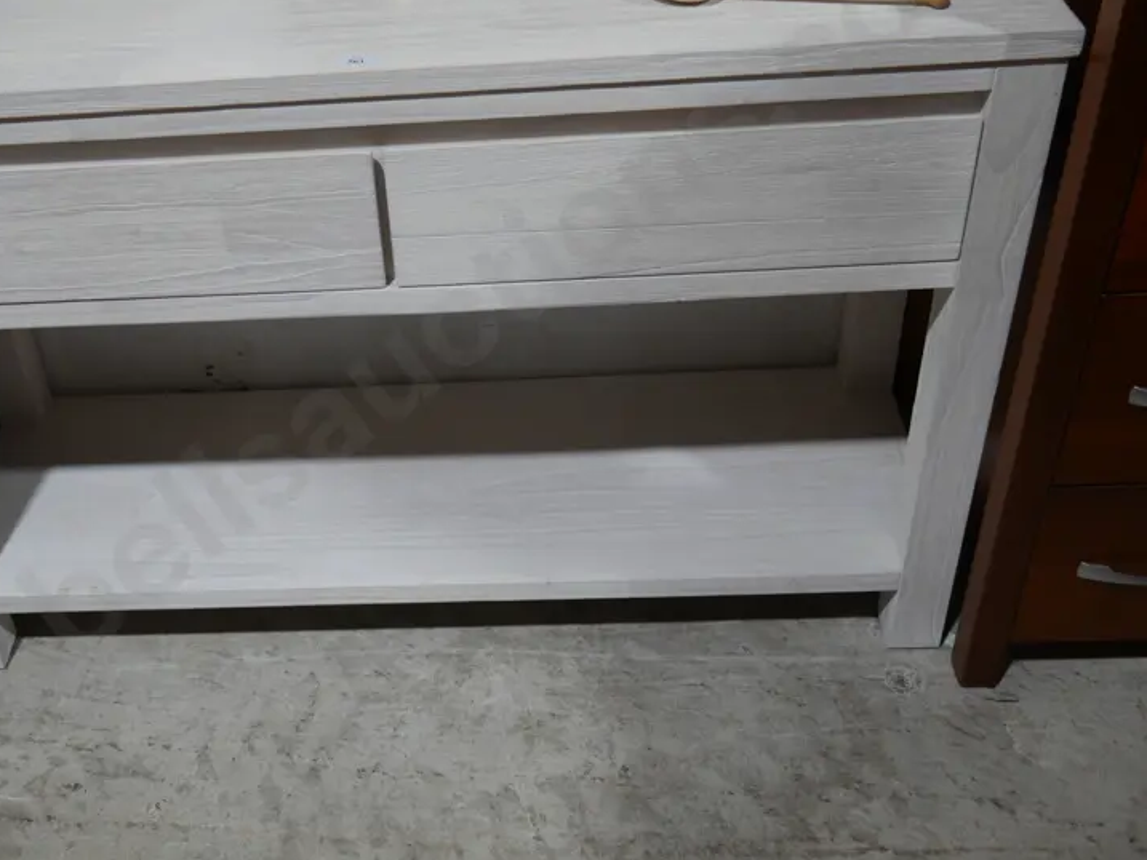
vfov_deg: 35.9
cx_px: 405
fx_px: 1326
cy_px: 368
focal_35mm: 40
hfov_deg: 46.2
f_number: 3.5
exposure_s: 1/100
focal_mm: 14
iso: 200
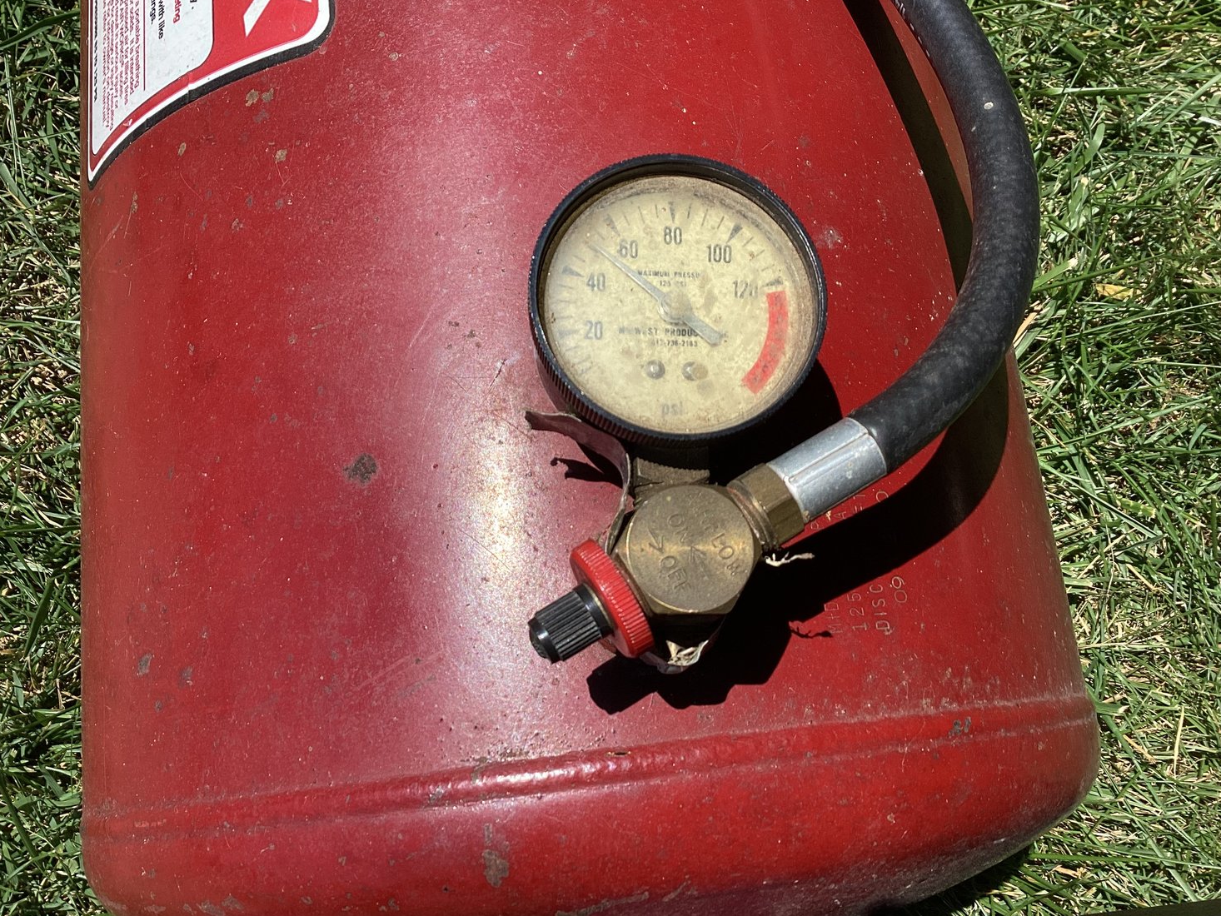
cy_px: 446
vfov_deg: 44.2
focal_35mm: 32
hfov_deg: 56.8
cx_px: 615
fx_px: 1129
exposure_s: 1/1274
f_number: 2.4
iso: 25
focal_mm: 3.3
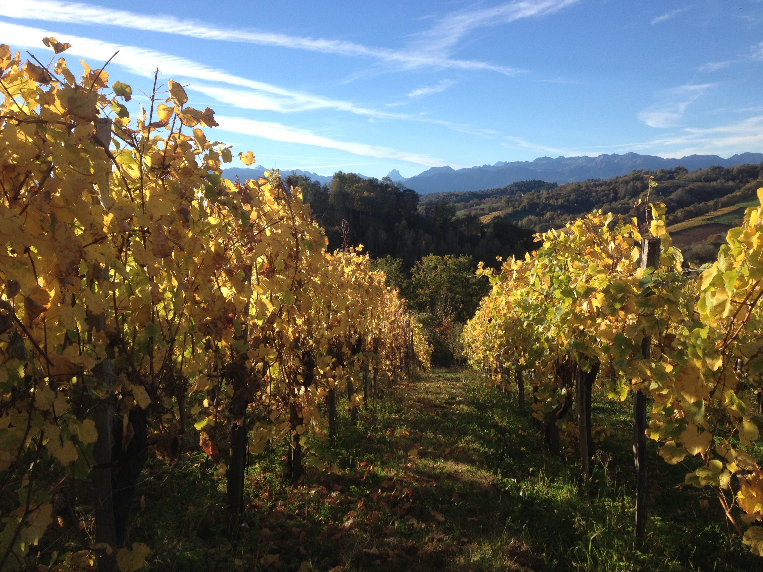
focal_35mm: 35
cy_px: 286
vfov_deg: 40.7
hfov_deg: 52.6
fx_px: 771
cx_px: 382
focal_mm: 4.28
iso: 50
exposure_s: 1/968
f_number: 2.4
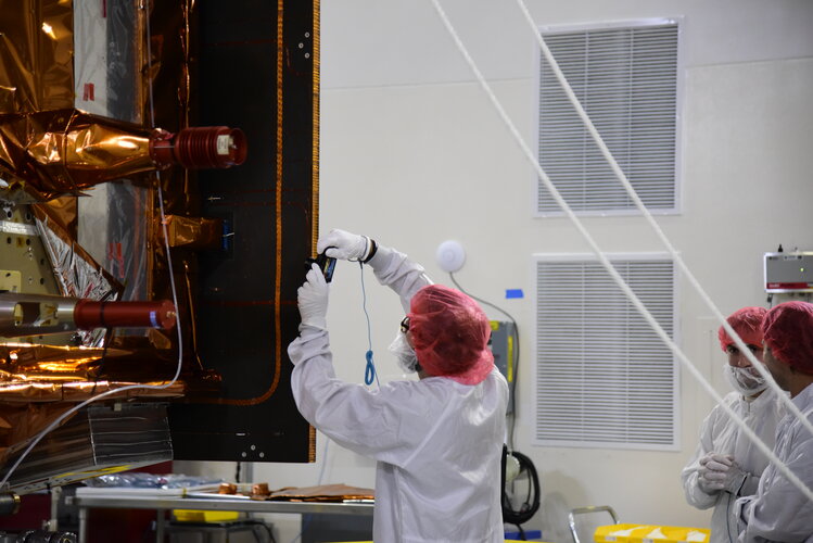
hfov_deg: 20.8
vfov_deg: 14.0
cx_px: 406
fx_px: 2214
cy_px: 272
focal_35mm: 98
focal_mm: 98
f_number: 4
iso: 3200
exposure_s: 1/200
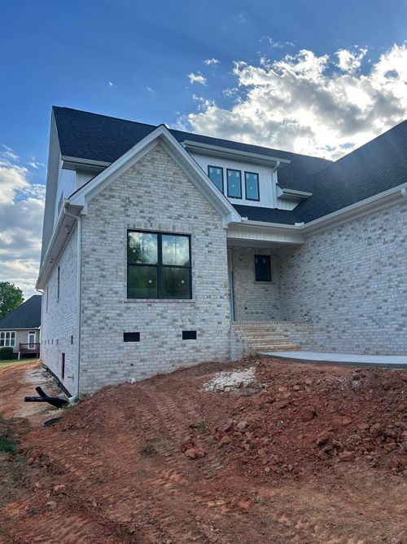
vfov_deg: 67.3
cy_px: 272
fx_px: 408
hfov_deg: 53.0
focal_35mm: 26
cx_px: 204
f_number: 1.5
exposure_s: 1/1751
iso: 50
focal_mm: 5.7
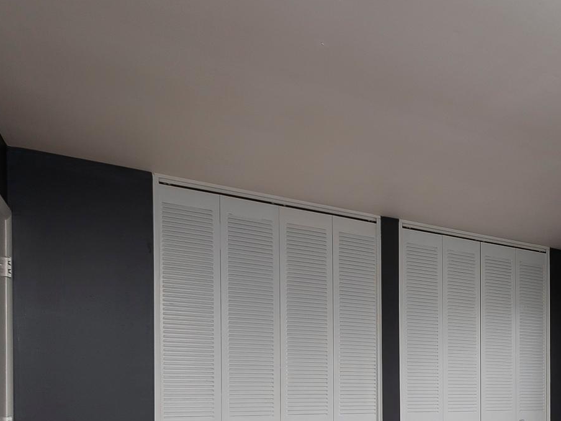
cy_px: 390
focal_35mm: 37
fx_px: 600
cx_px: 622
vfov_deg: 36.0
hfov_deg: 40.2
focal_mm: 17
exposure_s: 1/60
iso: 500
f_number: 9
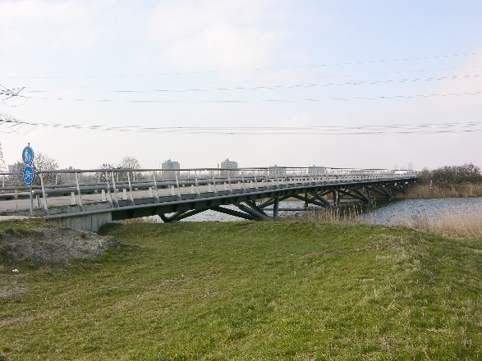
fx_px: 585
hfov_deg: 44.8
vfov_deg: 34.3
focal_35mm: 42
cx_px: 241
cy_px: 180
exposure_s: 1/112
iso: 50
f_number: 7.3
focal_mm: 10.7
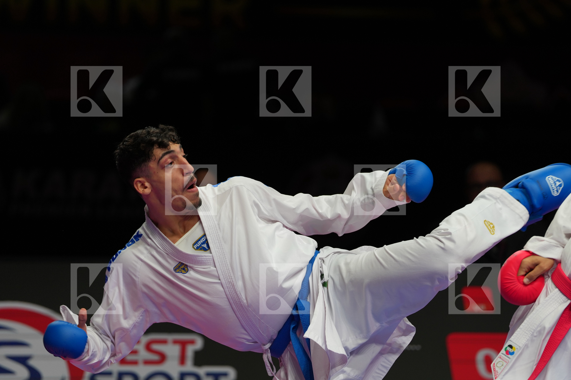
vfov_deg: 5.1
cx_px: 286
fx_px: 4234
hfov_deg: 7.7
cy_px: 190
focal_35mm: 267
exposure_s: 1/1000
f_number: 2.8
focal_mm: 178
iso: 320
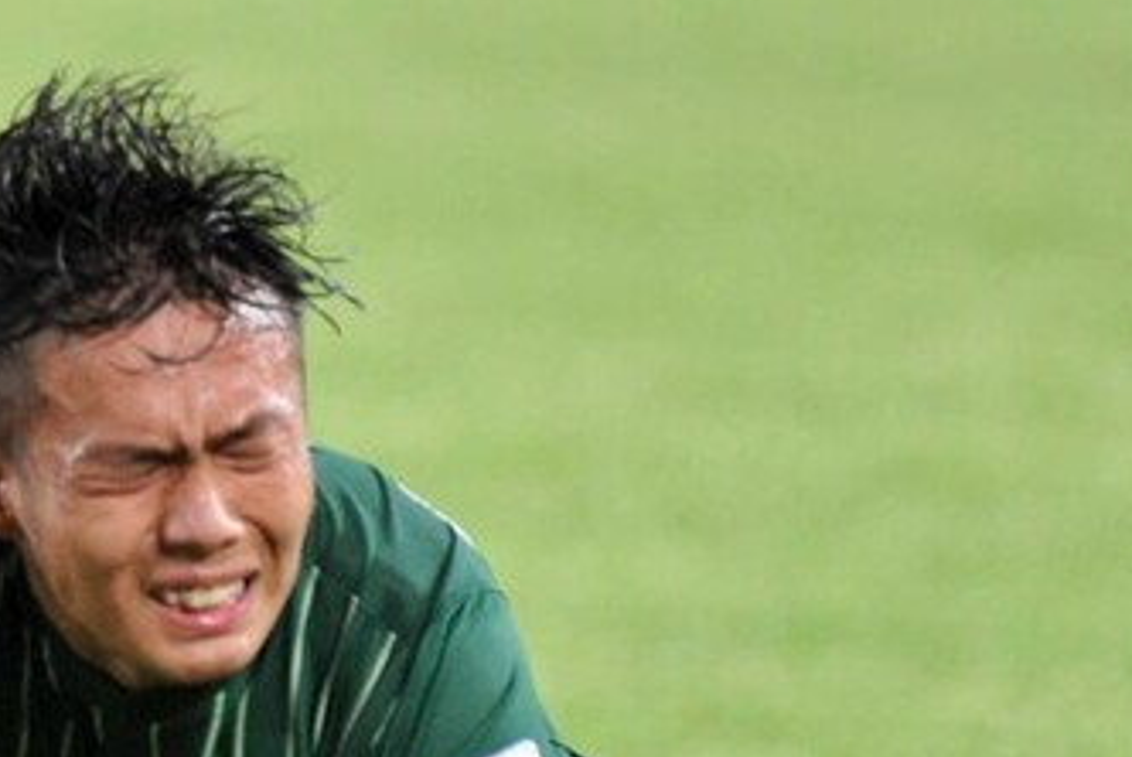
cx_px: -382
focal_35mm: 795
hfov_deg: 2.6
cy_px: 302
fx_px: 25020
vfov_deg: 1.7
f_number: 2.8
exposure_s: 1/800
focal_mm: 220
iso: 1600
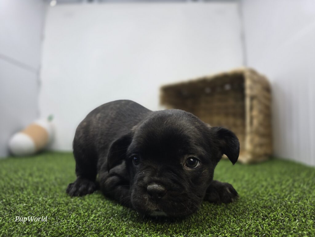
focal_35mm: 23
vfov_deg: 58.9
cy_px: 118
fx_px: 209
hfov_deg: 73.9
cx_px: 158
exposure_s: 1/120
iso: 50
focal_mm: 6.3
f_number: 1.7
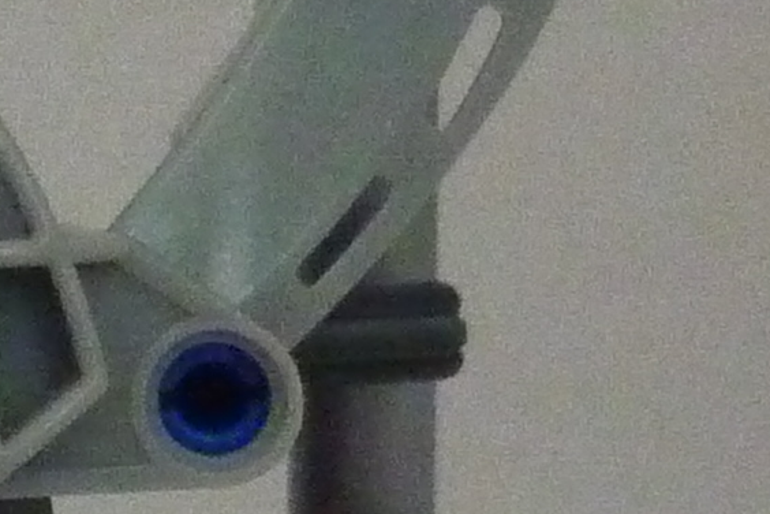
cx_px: -149
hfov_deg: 9.2
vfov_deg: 6.1
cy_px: 715
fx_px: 4748
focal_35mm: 222
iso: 800
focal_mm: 5.5
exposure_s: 1/13
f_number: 2.8
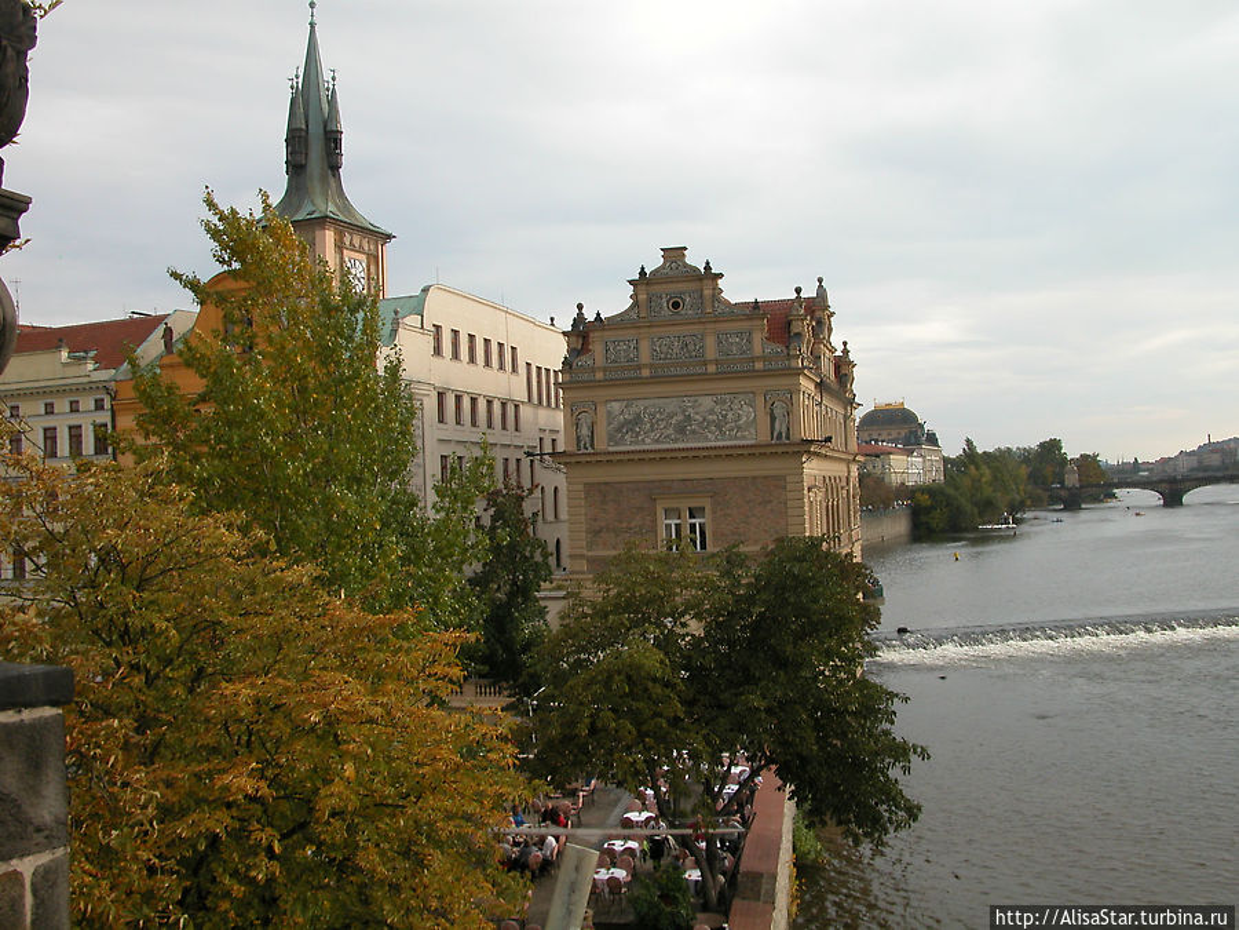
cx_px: 620
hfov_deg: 52.6
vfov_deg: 40.7
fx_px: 1253
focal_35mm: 35
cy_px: 465
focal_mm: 8.9
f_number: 5
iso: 100
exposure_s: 1/208
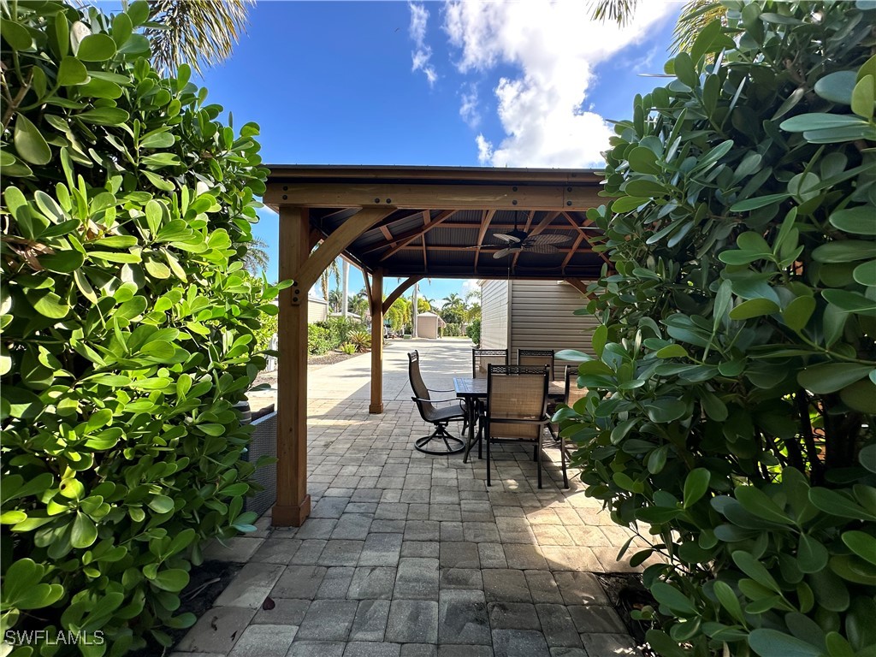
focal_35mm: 14
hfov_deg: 102.1
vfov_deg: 85.7
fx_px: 354
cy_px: 328
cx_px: 438
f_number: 2.2
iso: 40
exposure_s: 1/473
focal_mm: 2.22
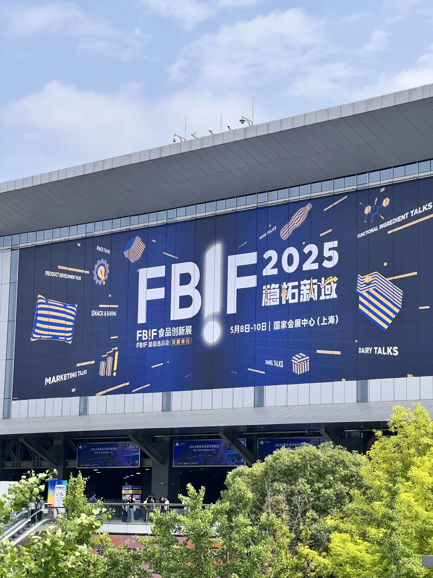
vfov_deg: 25.3
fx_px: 1284
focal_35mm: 77
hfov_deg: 19.1
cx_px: 216
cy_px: 289
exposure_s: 1/657
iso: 32
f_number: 2.8
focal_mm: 9
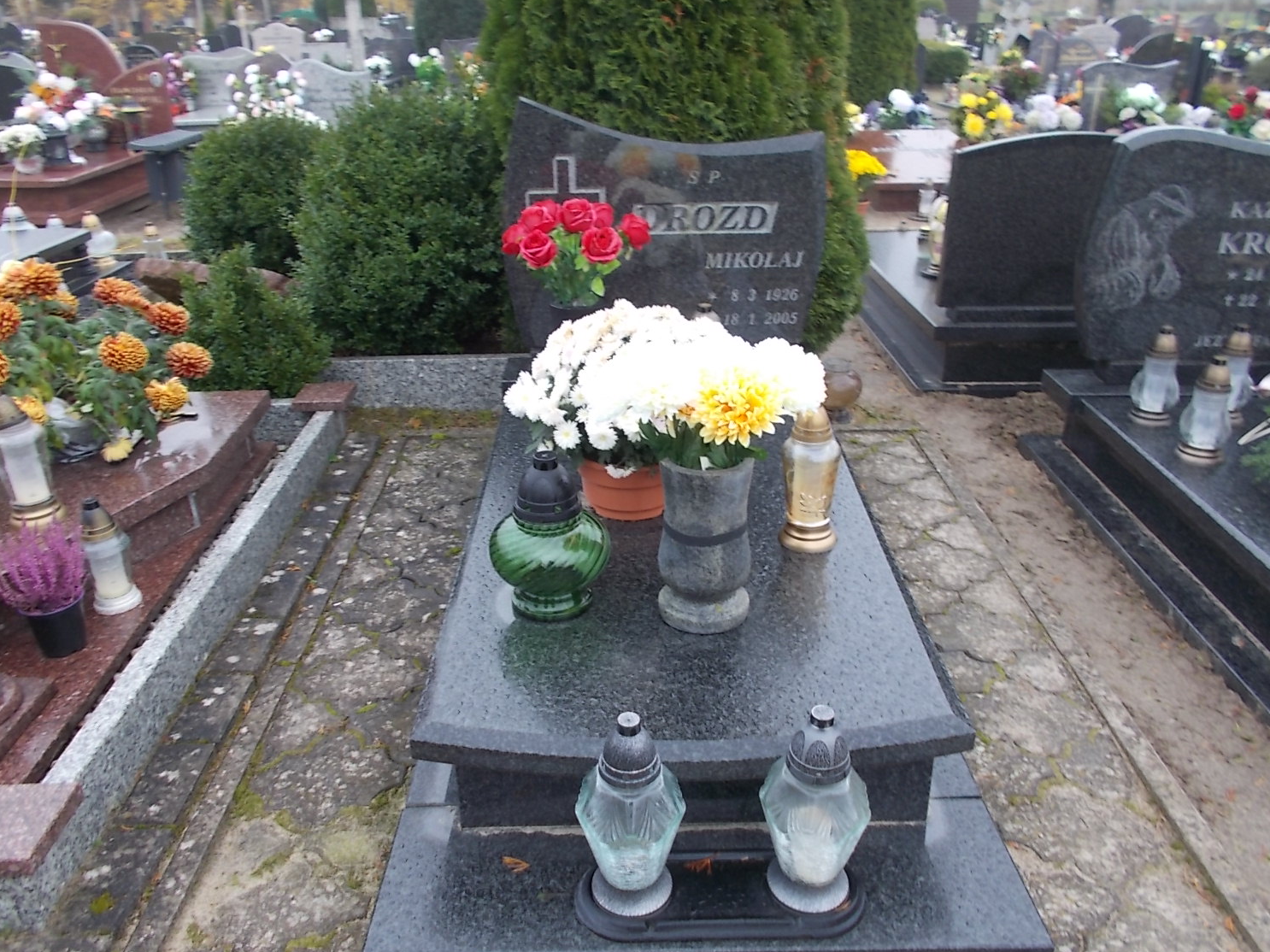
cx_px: 627
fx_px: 1027
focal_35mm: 28
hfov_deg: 63.5
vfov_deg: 49.7
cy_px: 462
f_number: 3.2
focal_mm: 4.6
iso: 80
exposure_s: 1/25
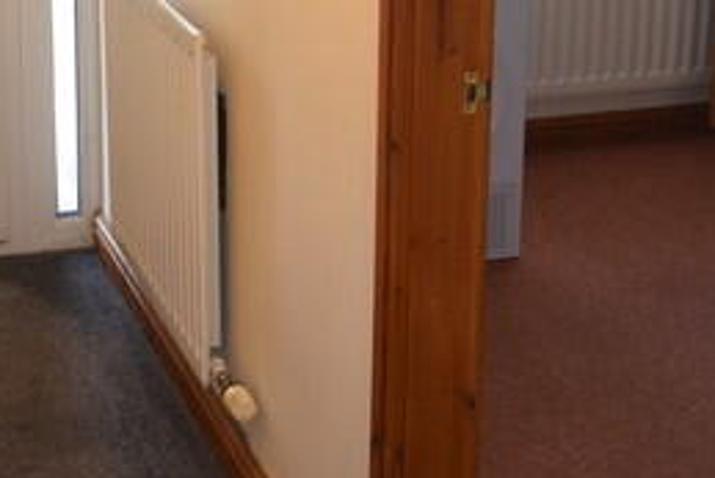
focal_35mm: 77
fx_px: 1530
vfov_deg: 17.3
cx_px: 33
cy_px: -7
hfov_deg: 25.3
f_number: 5
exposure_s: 1/100
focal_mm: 13
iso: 800
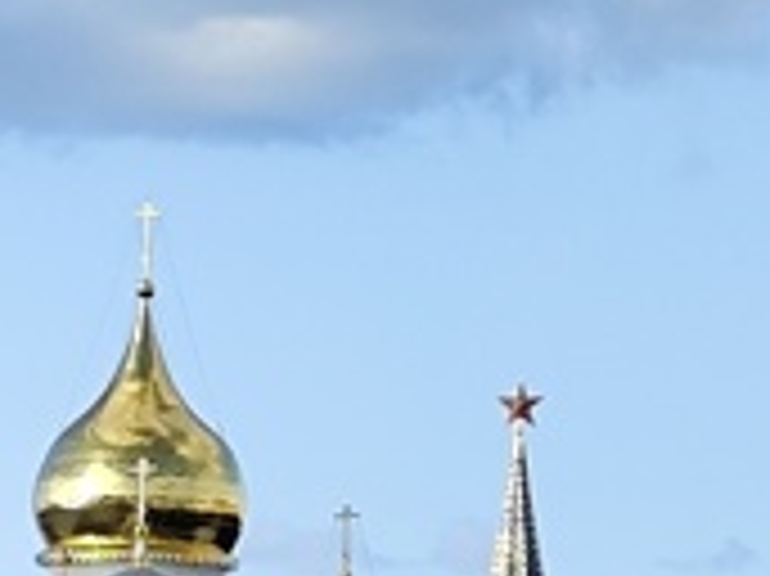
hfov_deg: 3.6
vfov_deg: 2.7
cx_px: 820
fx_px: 12181
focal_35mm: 548
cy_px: 1062
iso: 50
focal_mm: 6.19
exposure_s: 1/621
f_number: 1.65
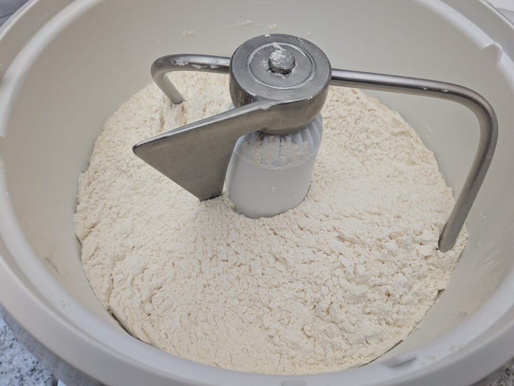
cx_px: 257
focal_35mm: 24
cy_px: 193
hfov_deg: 71.6
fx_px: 356
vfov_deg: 56.8
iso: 187
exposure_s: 1/100
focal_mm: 4.53
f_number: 1.7
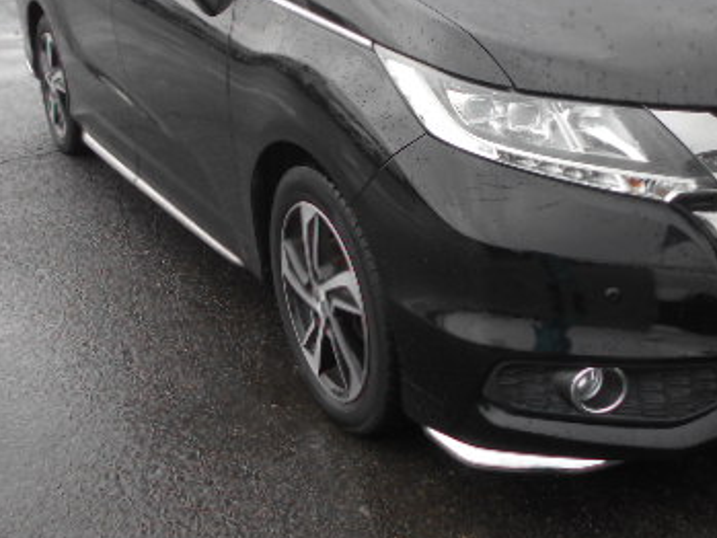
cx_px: 460
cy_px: 154
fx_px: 1140
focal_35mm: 55
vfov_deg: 26.3
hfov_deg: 34.7
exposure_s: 1/200
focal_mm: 5.1
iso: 80
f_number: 3.4
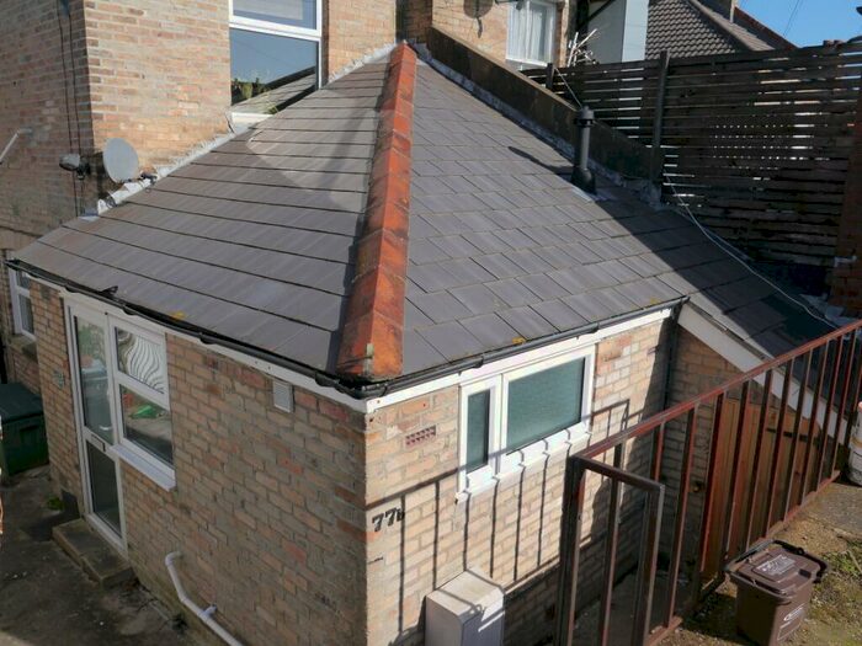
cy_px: 323
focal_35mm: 28
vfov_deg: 49.7
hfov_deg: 63.4
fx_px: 697
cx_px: 431
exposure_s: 1/500
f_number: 8
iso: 160
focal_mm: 14
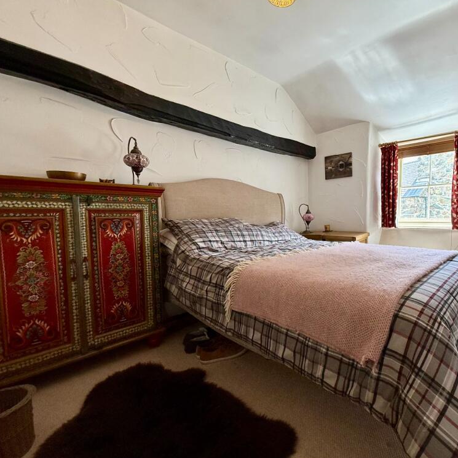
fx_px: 254
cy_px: 231
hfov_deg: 81.5
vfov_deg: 84.0
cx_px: 300
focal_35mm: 17
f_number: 2.2
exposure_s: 1/99
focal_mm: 2.22
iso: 160
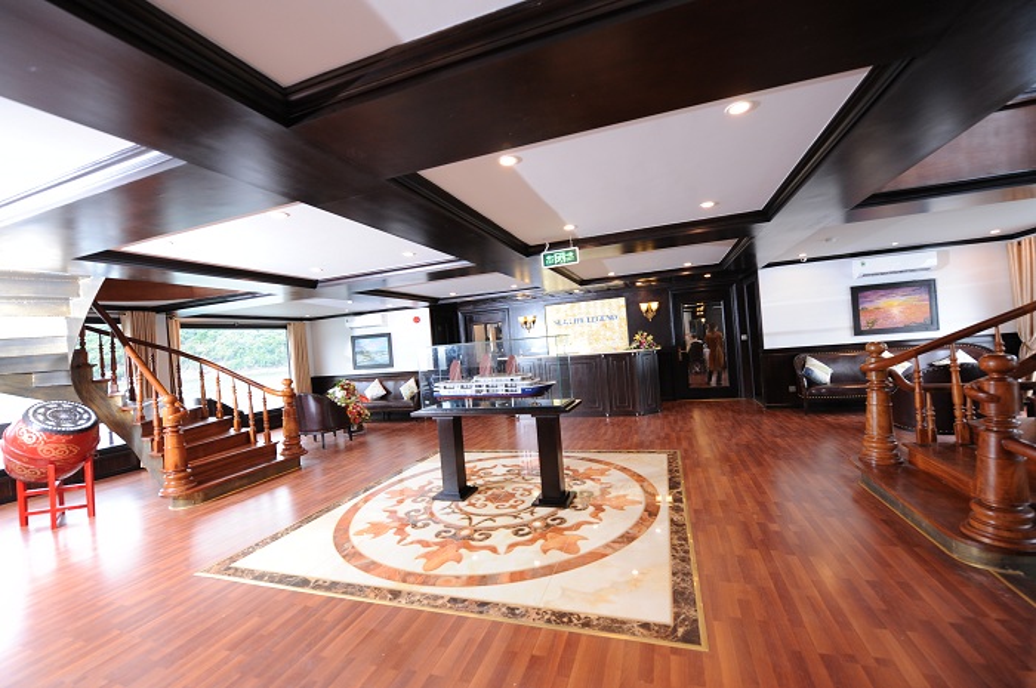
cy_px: 344
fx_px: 402
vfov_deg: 81.1
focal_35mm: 14
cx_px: 518
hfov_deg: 104.3
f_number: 4.5
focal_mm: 14
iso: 1000
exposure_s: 1/100
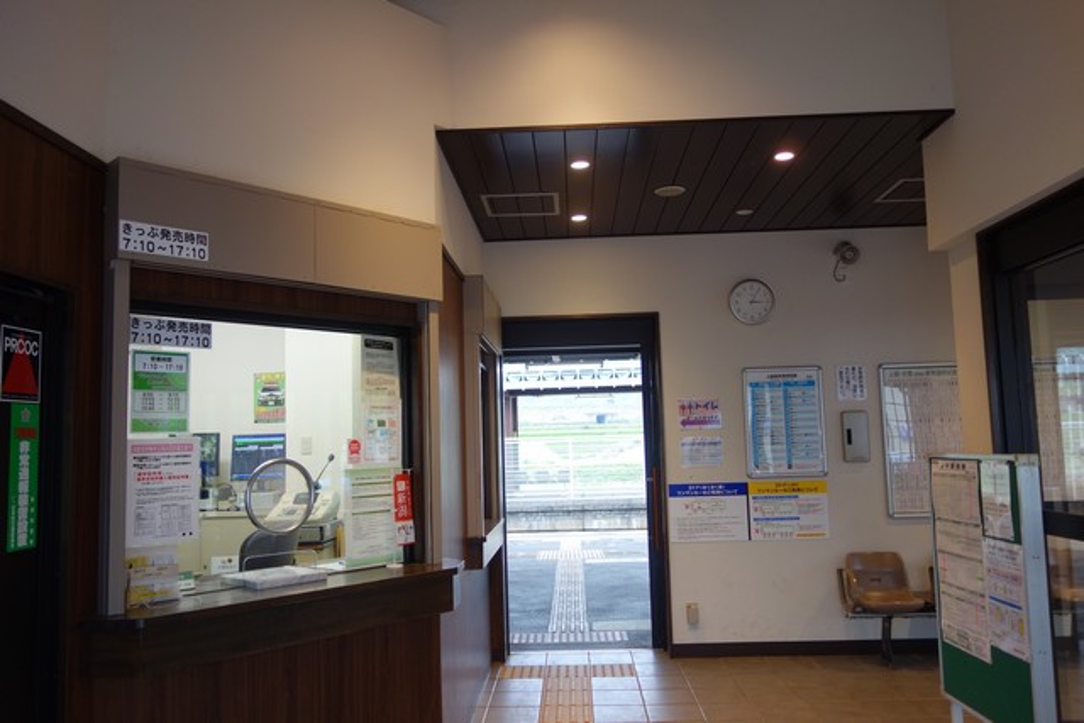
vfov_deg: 46.4
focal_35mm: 28
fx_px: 843
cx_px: 542
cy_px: 362
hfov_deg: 65.5
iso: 125
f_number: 1.8
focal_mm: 10.4
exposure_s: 1/100
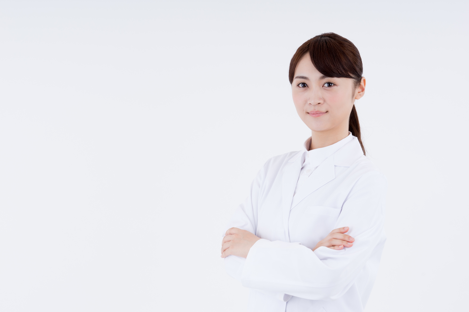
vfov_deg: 16.1
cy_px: 156
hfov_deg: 23.9
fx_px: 1107
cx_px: 234
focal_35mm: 85
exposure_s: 1/125
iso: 100
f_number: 11
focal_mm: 85
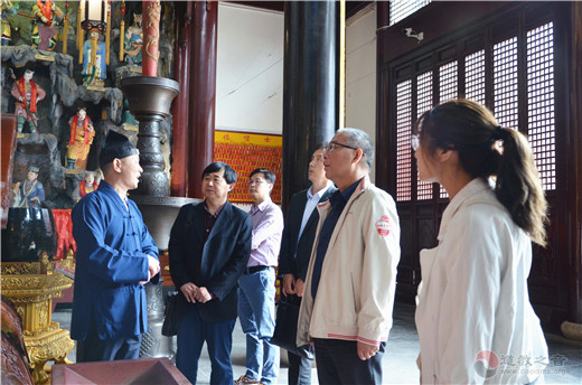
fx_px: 581
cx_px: 291
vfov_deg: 36.7
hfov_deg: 53.2
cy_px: 192
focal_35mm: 36
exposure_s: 1/30
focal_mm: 24
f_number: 3.8
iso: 1000
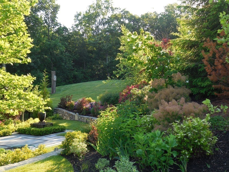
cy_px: 86
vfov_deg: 37.7
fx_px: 251
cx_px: 114
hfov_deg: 49.0
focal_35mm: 38
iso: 125
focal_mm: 6.8
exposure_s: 1/160
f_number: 4.2
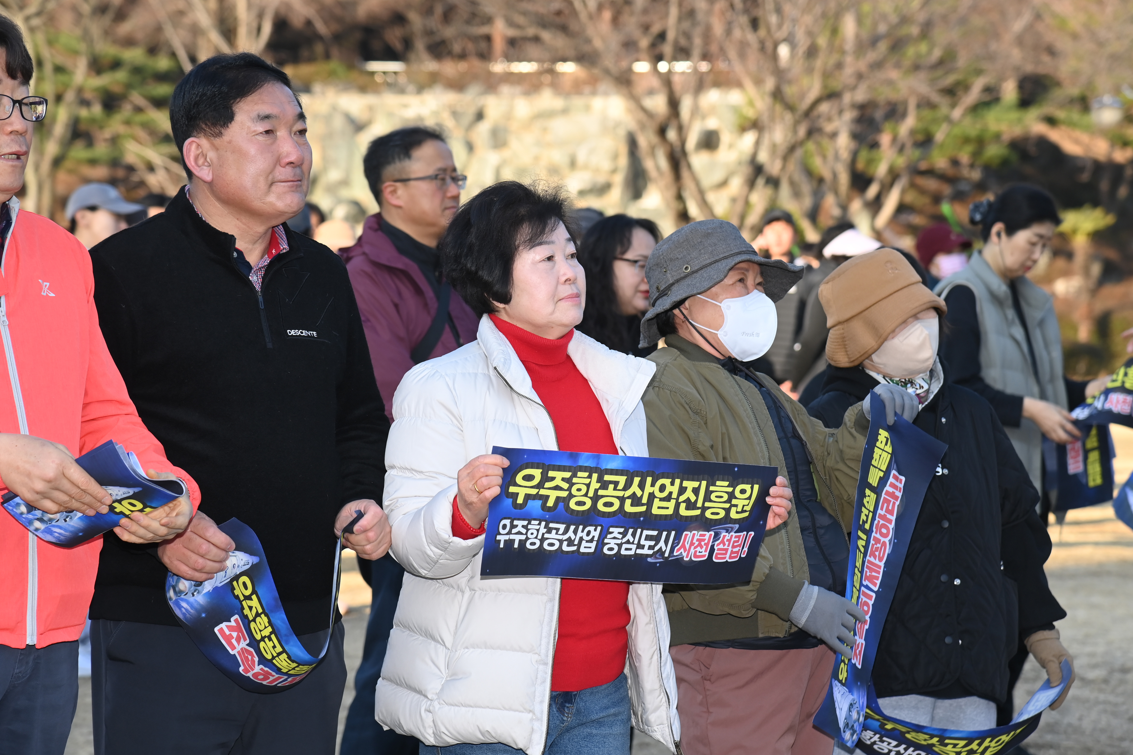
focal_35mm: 118
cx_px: 582
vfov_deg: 11.6
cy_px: 380
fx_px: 3713
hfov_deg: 17.3
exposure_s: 1/400
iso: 400
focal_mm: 112
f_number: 6.3
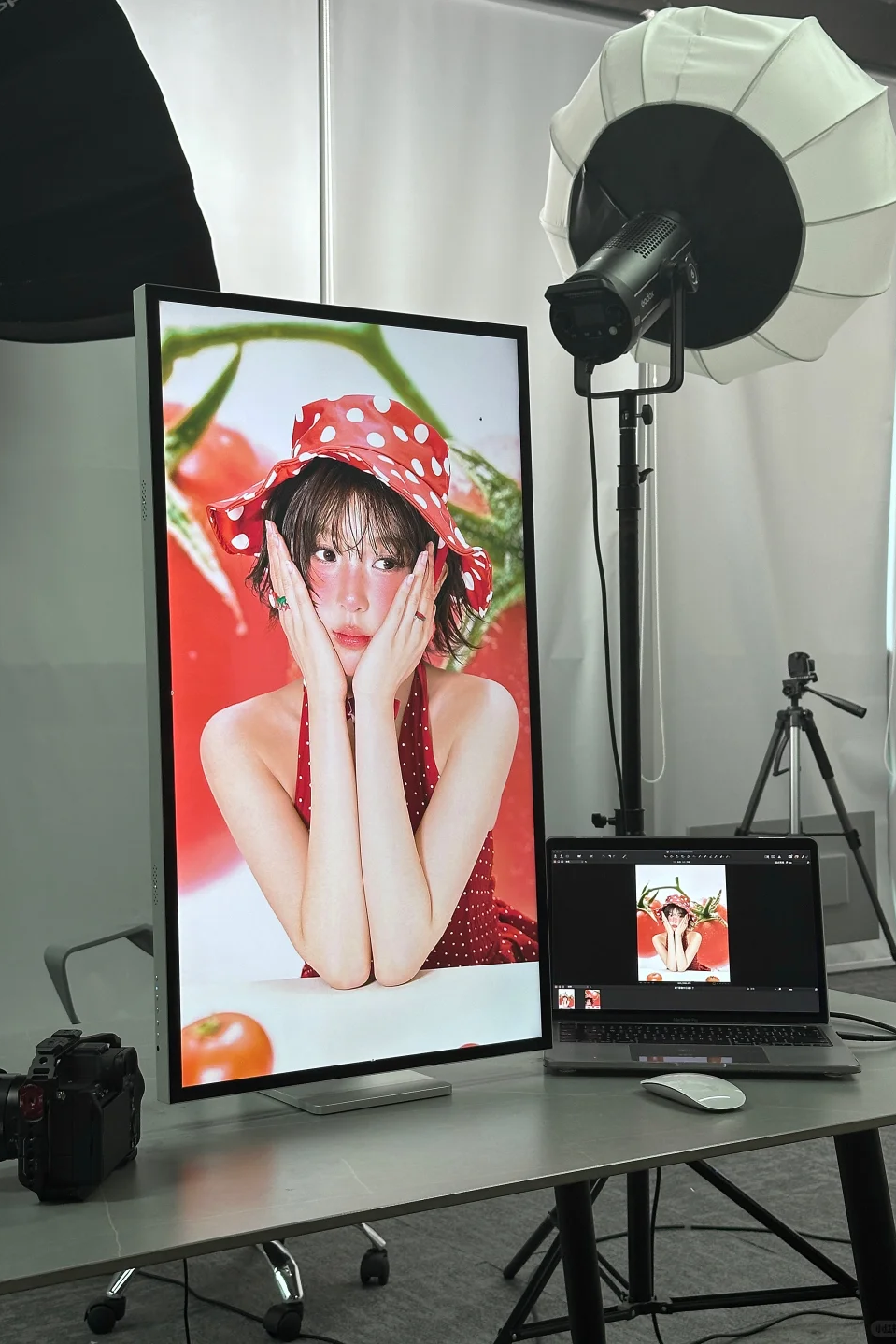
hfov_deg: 27.0
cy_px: 672
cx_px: 408
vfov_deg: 39.6
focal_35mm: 50
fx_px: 1866
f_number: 1.78
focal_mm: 6.86
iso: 50
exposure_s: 1/50
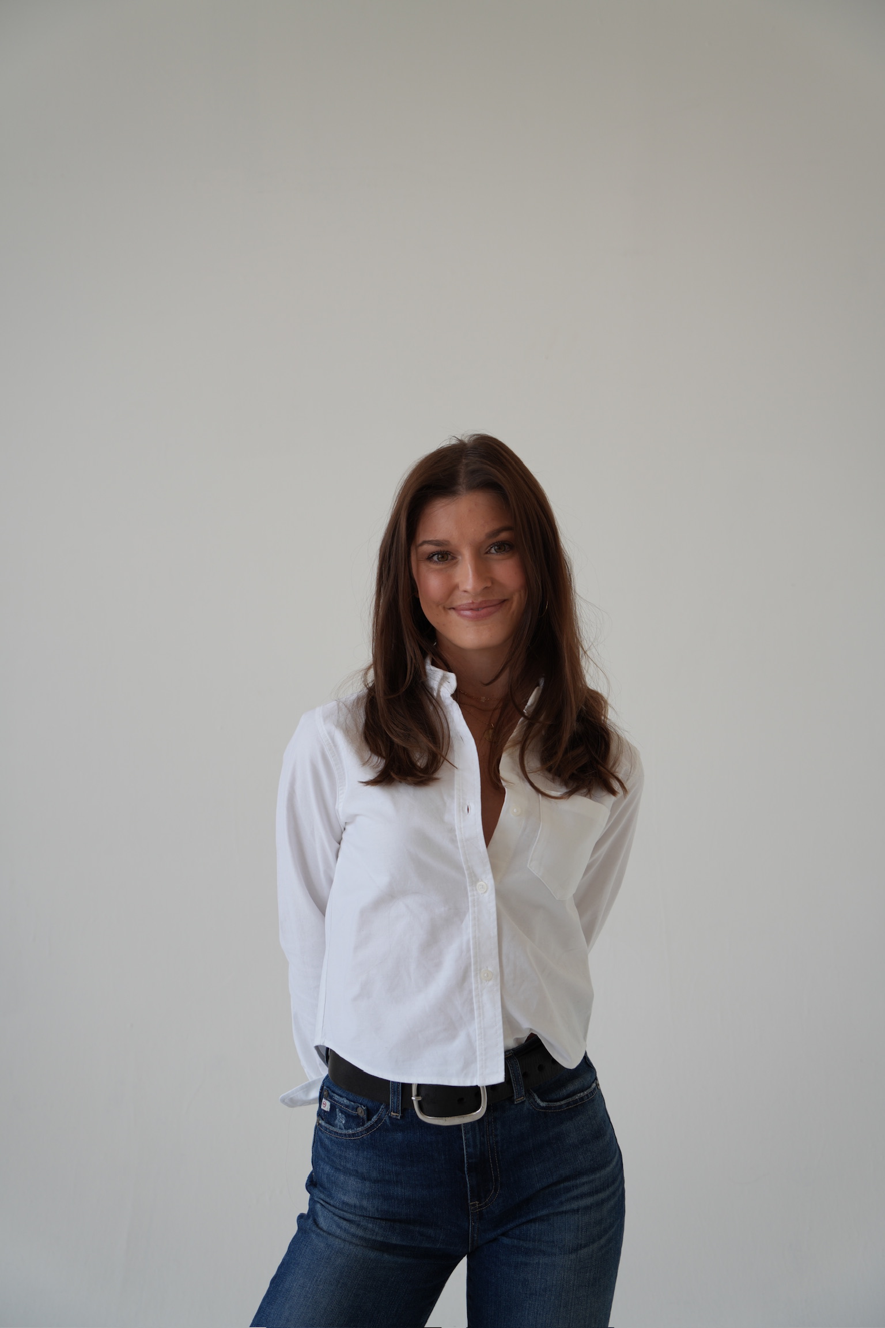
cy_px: 664
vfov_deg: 43.6
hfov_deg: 29.9
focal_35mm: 45
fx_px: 1659
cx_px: 442
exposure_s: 1/100
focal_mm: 45
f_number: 5
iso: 100
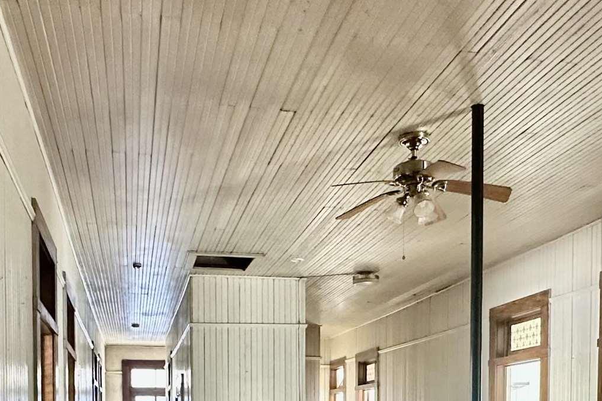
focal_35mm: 44
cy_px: 460
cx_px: 251
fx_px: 736
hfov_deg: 44.3
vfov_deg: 27.4
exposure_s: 1/60
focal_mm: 2.22
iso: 400
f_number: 2.2
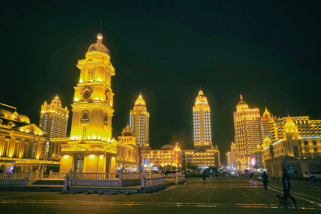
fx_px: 241
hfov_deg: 67.4
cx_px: 160
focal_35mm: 27
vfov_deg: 47.9
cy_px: 107
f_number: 3.5
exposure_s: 1/30
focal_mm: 18
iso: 640
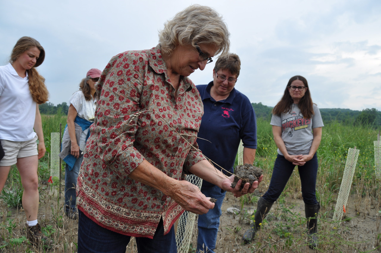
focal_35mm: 27
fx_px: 285
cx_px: 190
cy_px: 126
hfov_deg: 67.4
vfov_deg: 47.8
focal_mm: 18
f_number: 6.3
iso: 200
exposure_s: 1/160
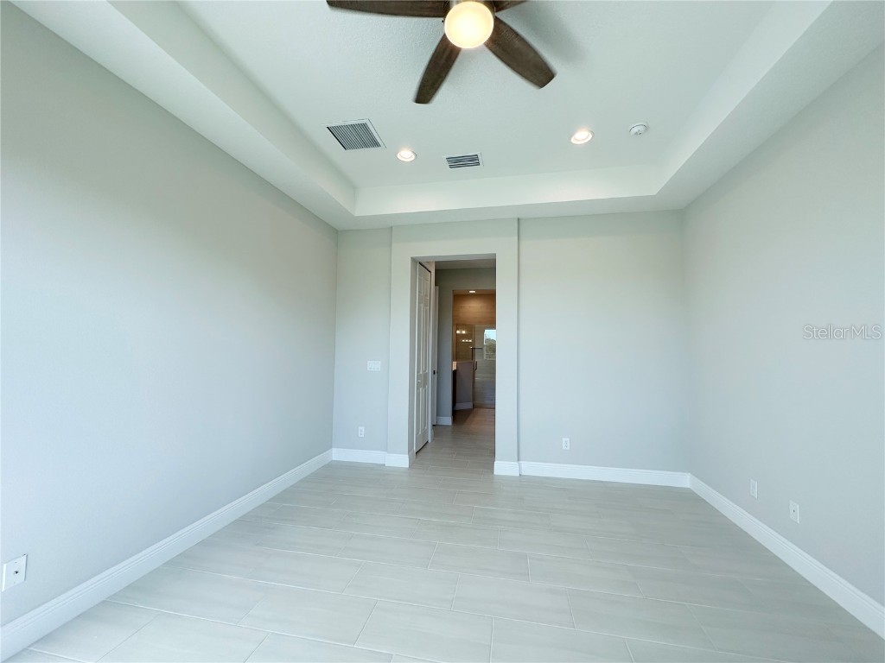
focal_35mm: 14
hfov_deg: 102.1
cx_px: 442
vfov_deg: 85.7
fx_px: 358
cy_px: 332
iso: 50
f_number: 2.2
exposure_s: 1/170
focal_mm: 2.22
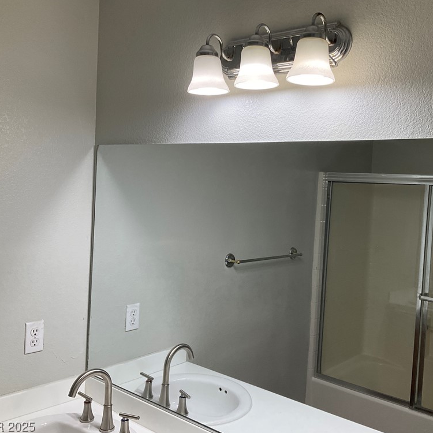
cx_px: 272
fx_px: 495
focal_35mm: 35
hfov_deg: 46.8
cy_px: 218
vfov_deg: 47.2
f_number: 1.8
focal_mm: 3
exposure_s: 1/120
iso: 64
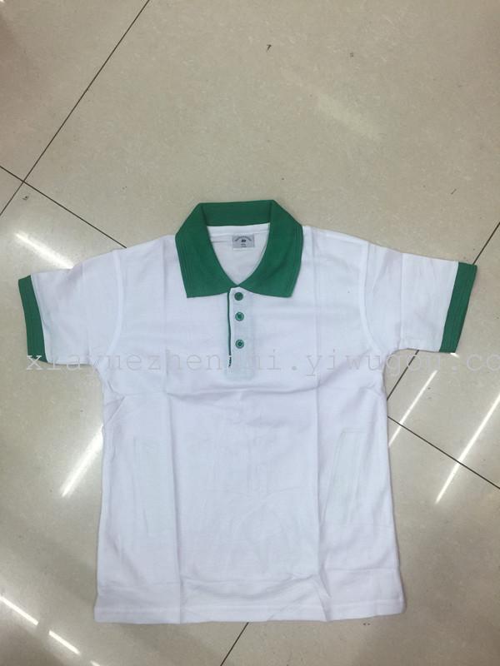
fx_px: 559
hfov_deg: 48.2
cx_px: 250
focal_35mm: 29
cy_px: 333
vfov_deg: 61.7
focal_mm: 4.15
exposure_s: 1/33
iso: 50
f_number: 2.2
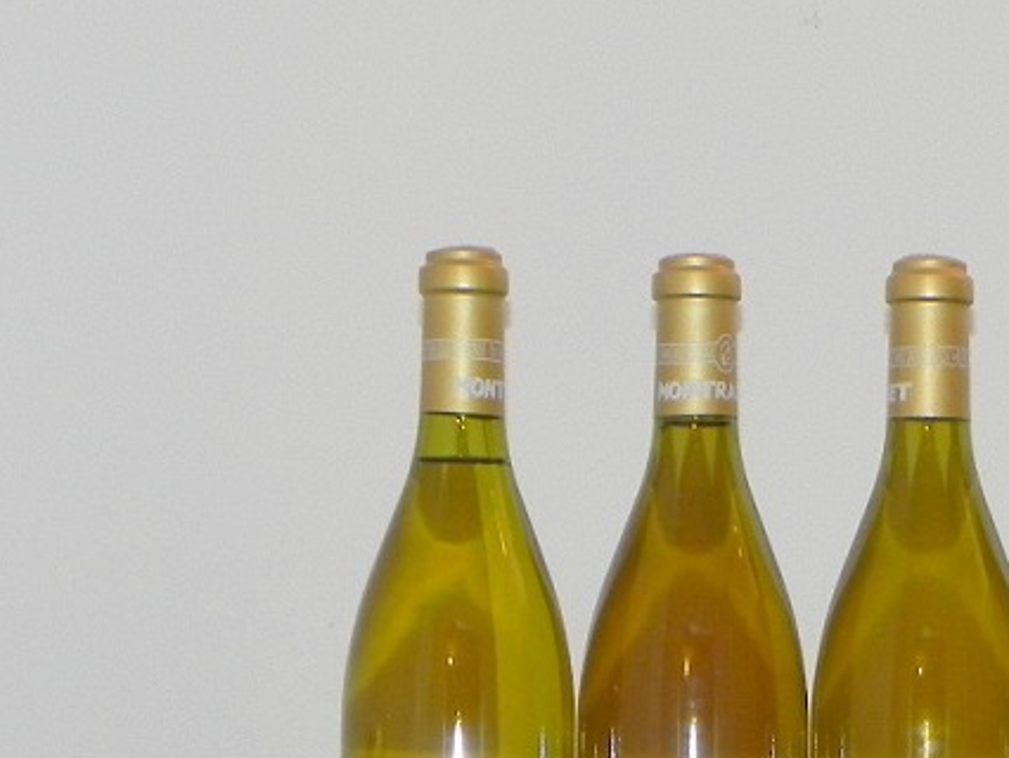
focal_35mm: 176
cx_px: 1180
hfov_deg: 11.0
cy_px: 876
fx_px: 5133
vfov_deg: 8.4
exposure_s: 1/30
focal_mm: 13.4
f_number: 4
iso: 200
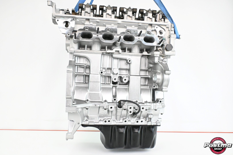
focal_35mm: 33
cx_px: 116
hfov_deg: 57.2
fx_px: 214
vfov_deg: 40.0
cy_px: 78
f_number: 6.3
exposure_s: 1/1000
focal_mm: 22
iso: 10000
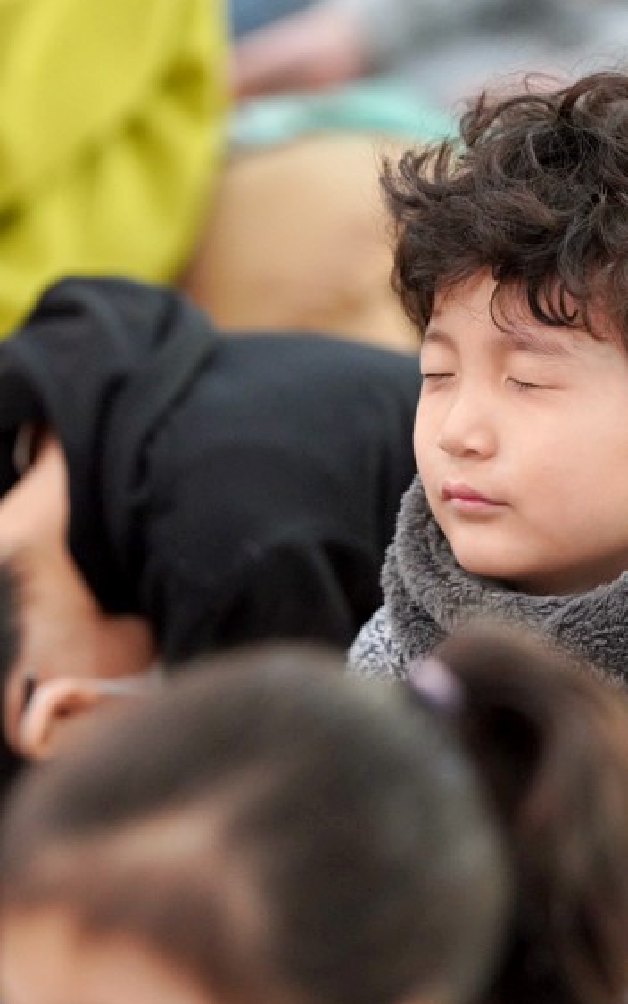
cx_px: 617
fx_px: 8925
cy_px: 480
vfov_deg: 6.4
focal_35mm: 326
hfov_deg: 4.0
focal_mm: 200
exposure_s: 1/250
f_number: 4
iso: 4000
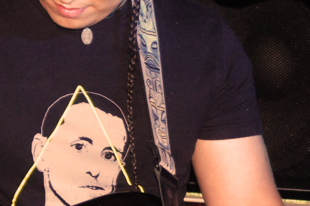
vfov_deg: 5.7
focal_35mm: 241
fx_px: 2077
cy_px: 120
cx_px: 140
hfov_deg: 8.5
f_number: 5.6
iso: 3200
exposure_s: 1/100
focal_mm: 55
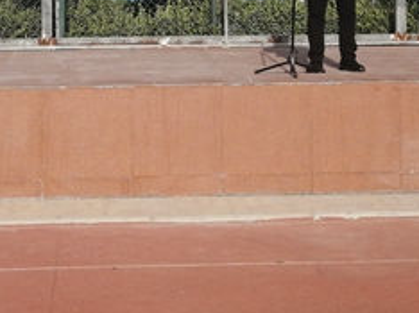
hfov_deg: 17.4
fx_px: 1366
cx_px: 206
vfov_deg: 12.7
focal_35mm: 113
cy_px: -70
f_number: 1.8
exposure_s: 1/1316
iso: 50
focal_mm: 3.62
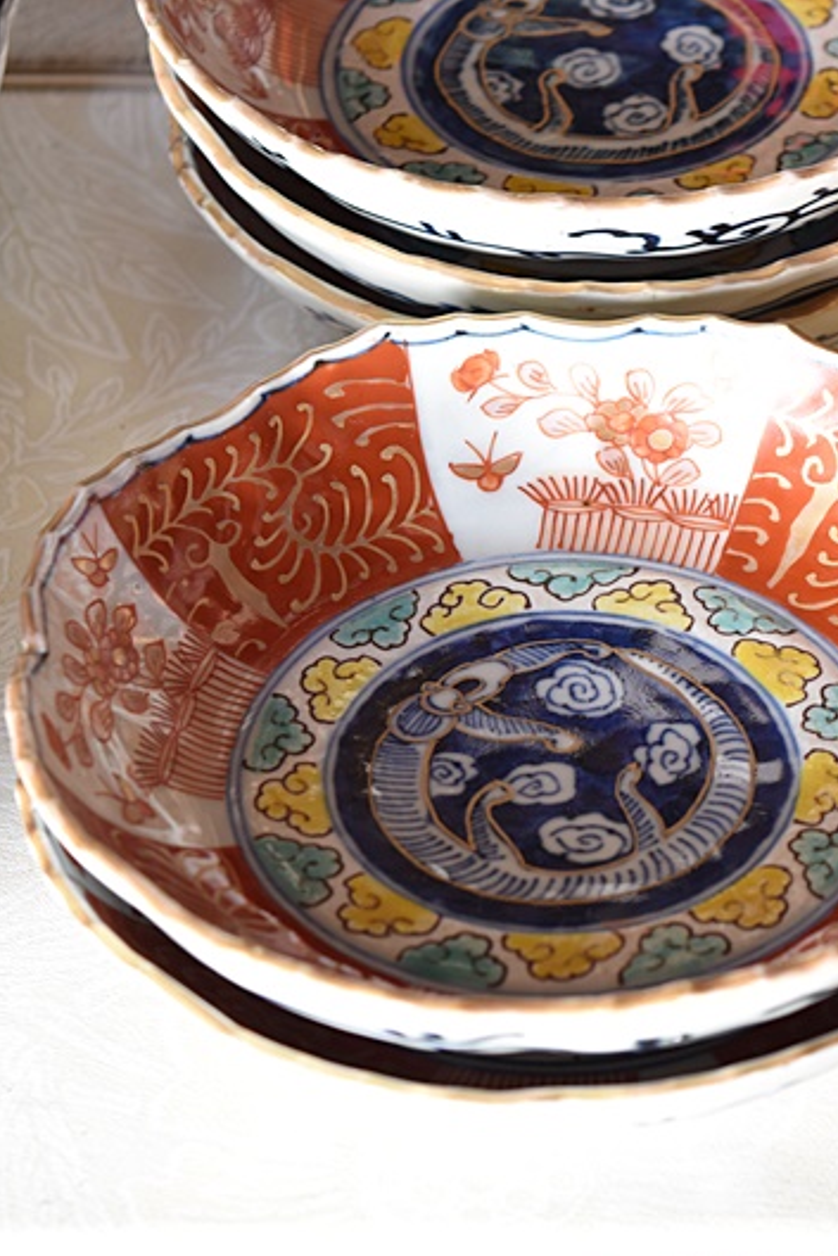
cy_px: 630
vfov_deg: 16.4
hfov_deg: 11.0
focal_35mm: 125
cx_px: 639
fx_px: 4353
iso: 400
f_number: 5.6
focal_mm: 55
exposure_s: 1/2
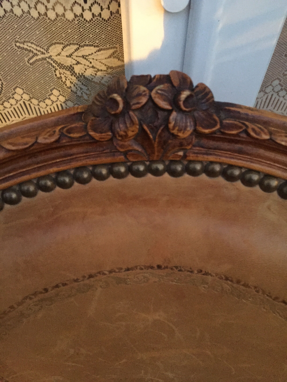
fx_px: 321
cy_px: 191
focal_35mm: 29
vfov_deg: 61.7
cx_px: 144
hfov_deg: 48.2
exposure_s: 1/17
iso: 800
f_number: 2.2
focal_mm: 4.15
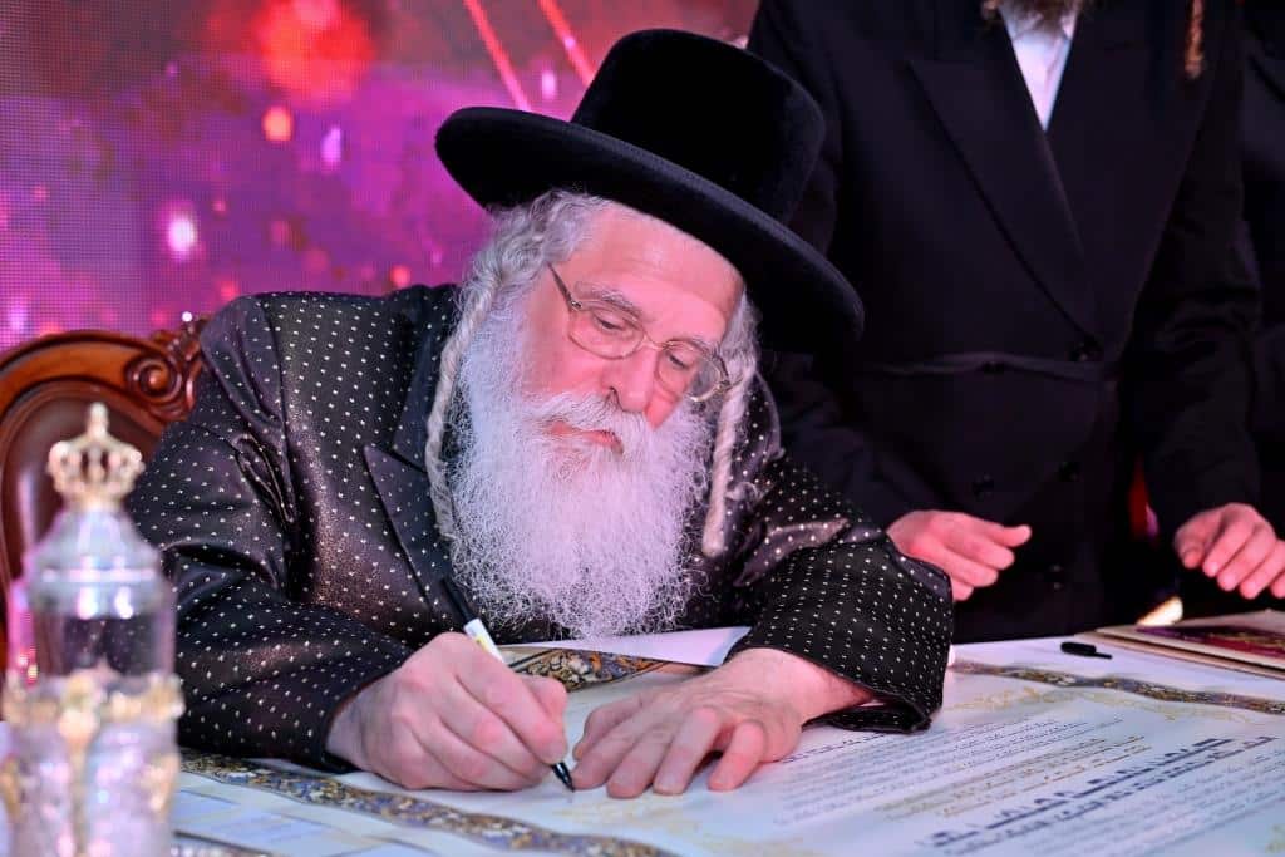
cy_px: 428
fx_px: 1928
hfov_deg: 36.9
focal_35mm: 54
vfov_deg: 25.1
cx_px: 642
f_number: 4
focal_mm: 54
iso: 500
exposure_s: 1/200
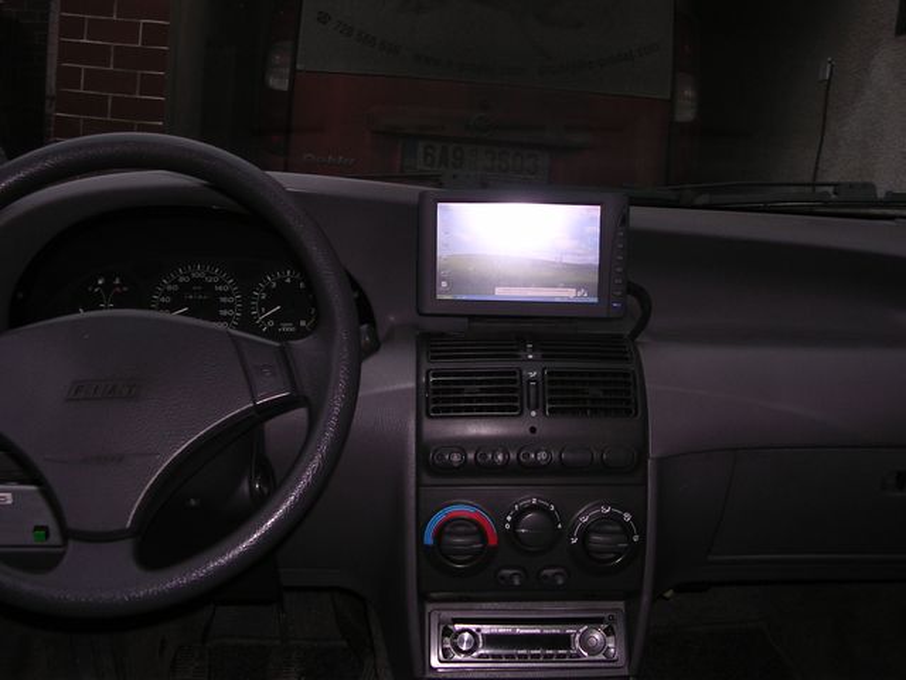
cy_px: 340
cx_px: 453
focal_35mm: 41
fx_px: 1073
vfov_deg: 35.1
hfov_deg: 45.8
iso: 100
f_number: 2.9
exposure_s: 1/60.1
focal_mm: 6.2
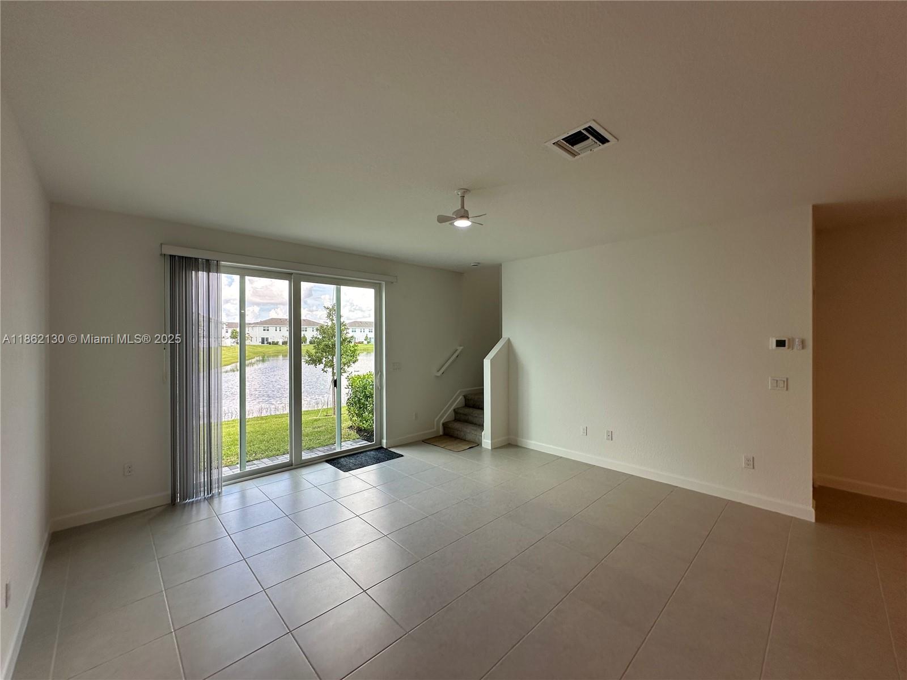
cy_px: 340
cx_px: 454
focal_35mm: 14
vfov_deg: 85.7
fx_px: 367
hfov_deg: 102.1
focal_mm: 2.22
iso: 40
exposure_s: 1/163
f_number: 2.2
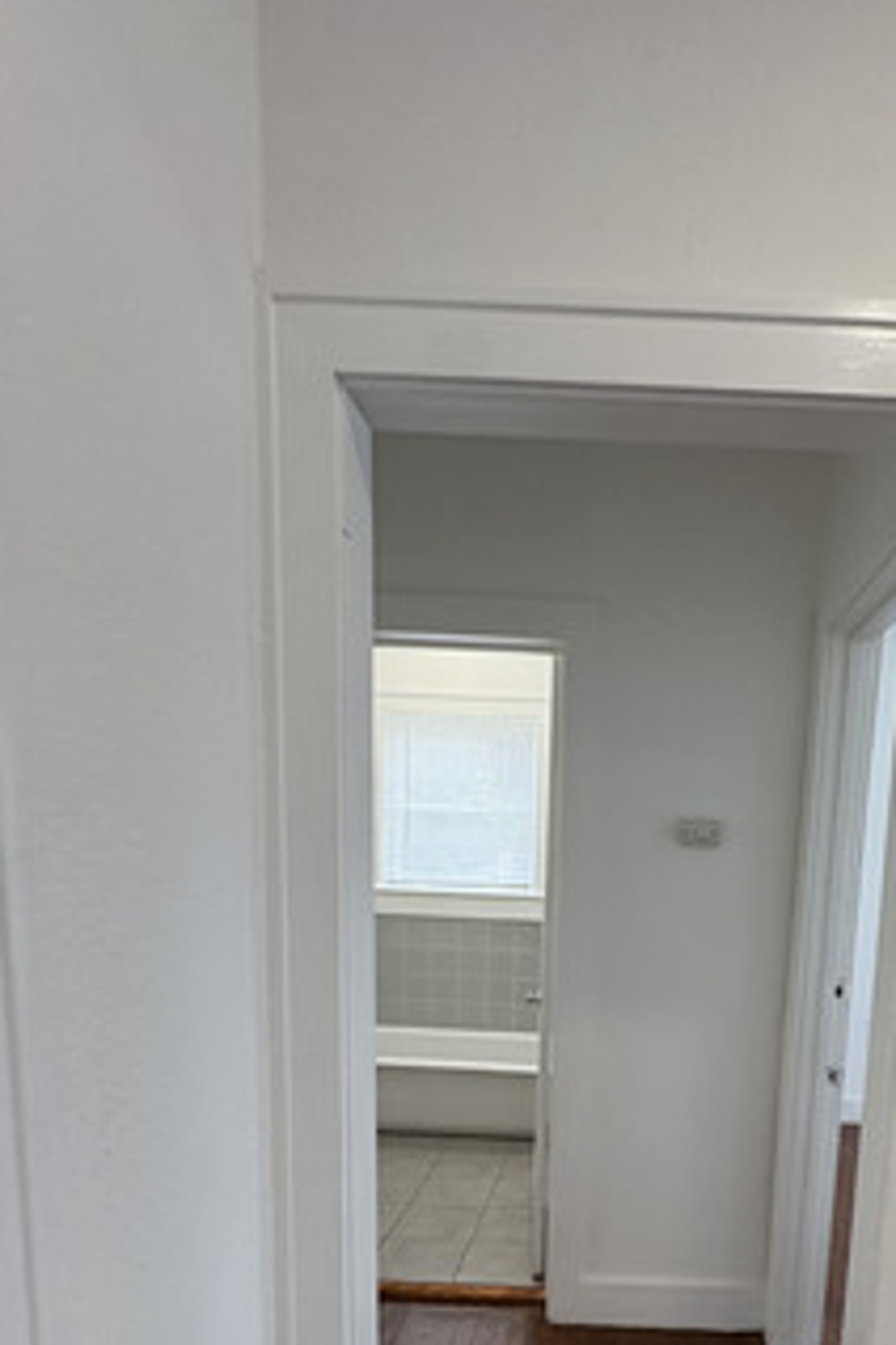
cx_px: 630
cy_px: 985
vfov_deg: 73.8
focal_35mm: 22
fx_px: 821
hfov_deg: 55.4
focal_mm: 2.22
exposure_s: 1/120
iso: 125
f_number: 2.2
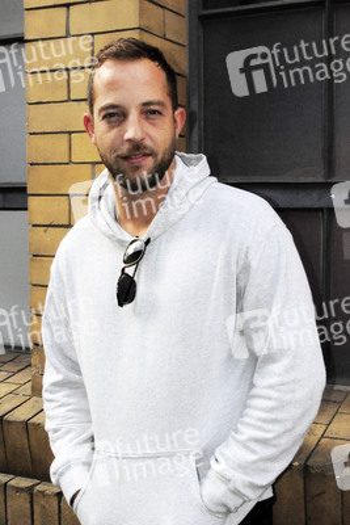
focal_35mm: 52
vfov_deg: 37.8
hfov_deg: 25.8
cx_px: 175
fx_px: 765
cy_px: 262
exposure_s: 1/200
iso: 3200
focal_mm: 35
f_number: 25
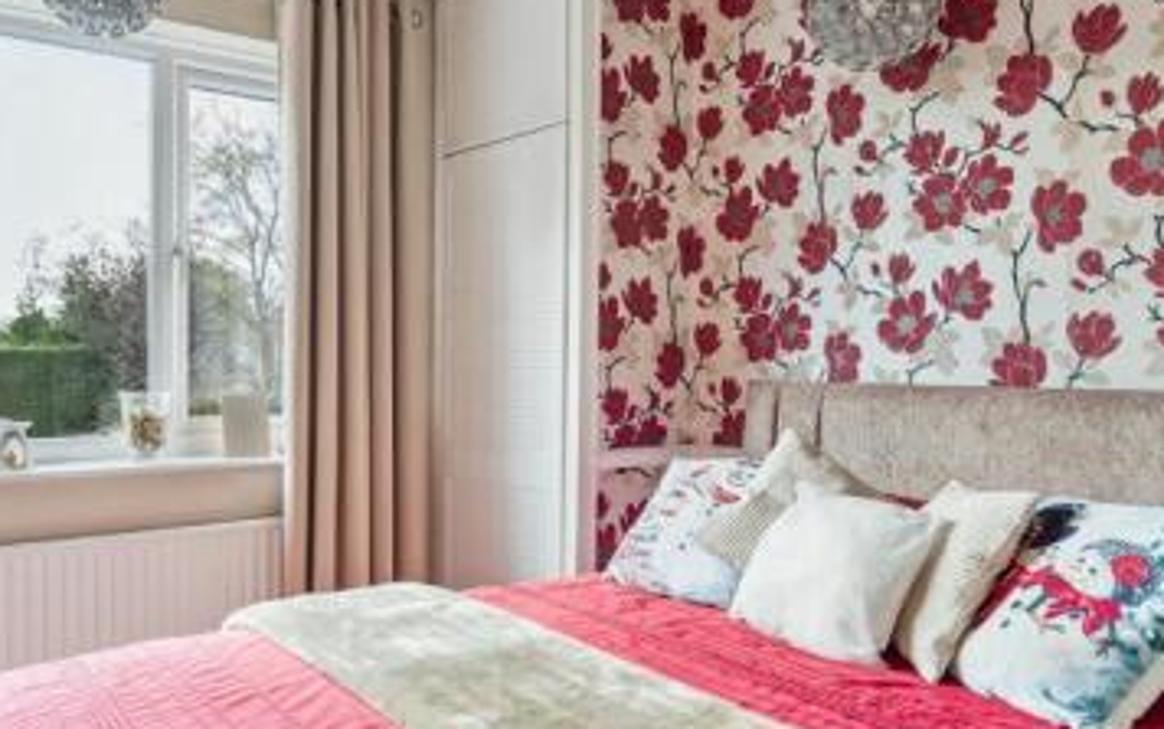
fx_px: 952
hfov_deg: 62.5
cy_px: 381
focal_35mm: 30
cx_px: 482
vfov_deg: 41.9
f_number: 5.6
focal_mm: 16
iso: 320
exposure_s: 1/15
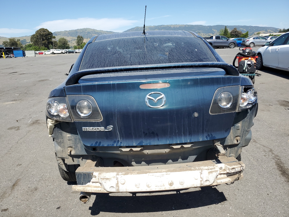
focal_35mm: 26
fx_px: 217
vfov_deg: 53.1
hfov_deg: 67.3
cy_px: 108
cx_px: 144
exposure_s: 1/2500
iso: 50
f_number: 1.5
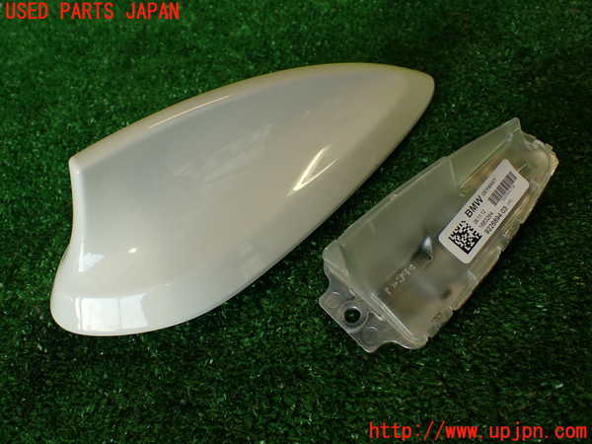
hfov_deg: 56.8
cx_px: 296
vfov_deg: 44.2
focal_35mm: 32
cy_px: 222
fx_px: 547
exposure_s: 1/80
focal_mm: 5.79
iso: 100
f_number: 2.4
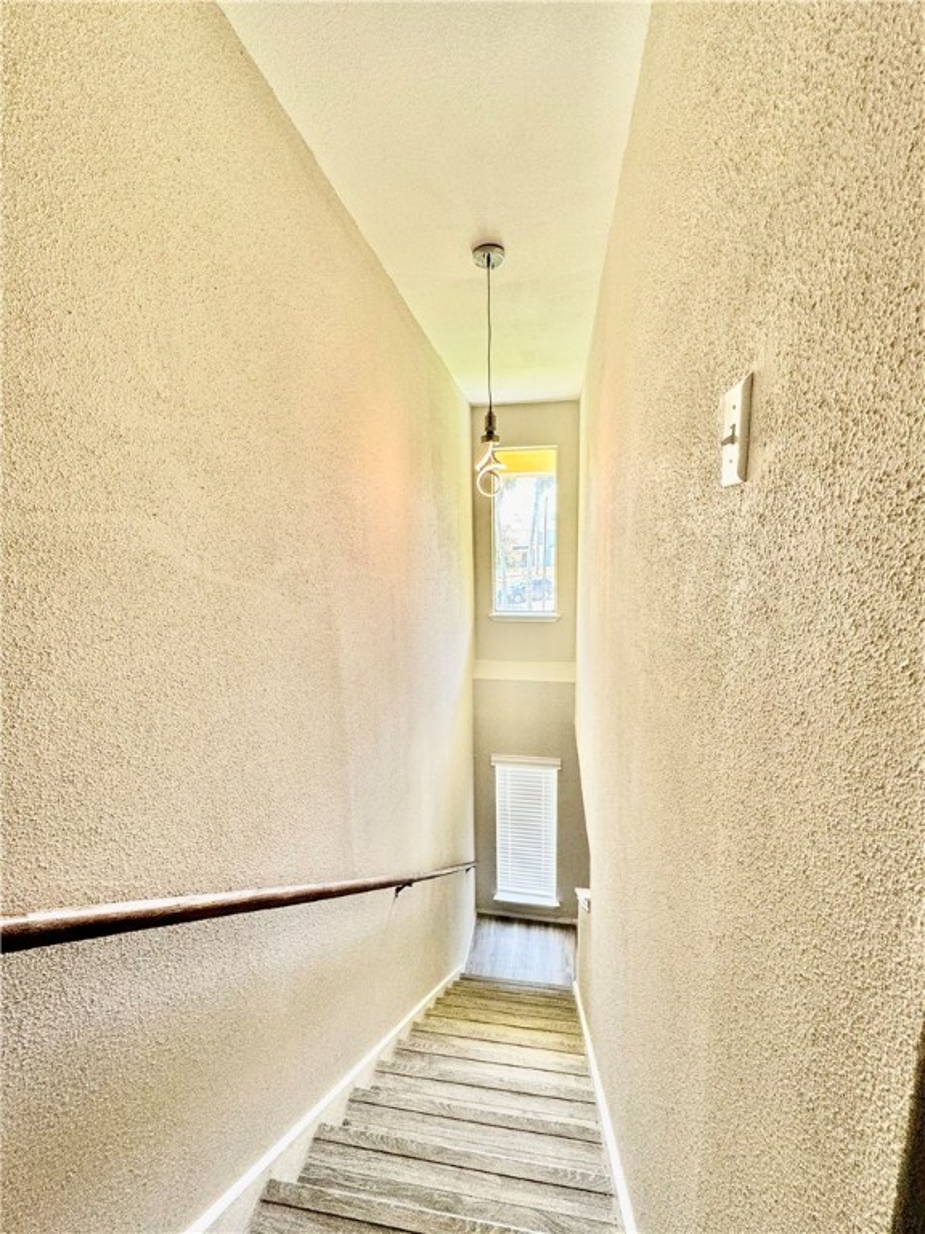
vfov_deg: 102.1
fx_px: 499
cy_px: 617
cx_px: 462
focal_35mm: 14
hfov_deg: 85.7
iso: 125
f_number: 2.2
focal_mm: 2.22
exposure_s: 1/99
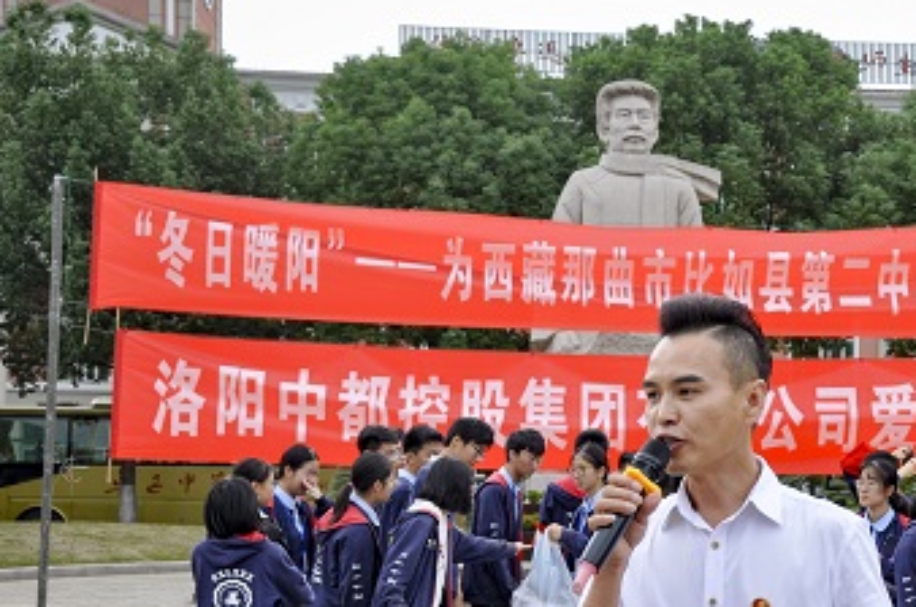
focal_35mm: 71
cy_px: 415
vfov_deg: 19.0
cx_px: 669
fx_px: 1803
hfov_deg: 28.2
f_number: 7.1
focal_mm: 32
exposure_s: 1/200
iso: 320
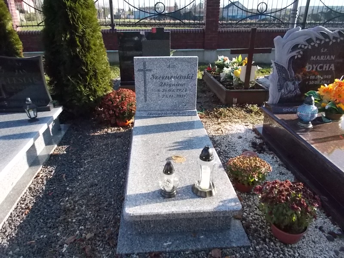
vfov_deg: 53.1
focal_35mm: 26
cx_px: 172
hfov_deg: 67.3
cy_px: 129
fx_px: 258
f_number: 8
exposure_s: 1/200
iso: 400
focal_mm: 4.6
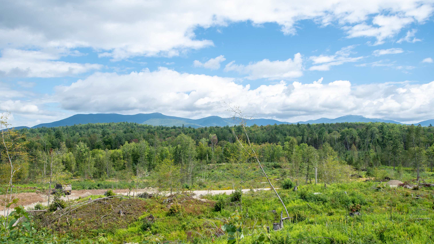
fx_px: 368
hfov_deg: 61.0
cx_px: 216
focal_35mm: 32
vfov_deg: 36.6
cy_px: 136
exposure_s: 1/200
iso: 100
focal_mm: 20
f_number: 8
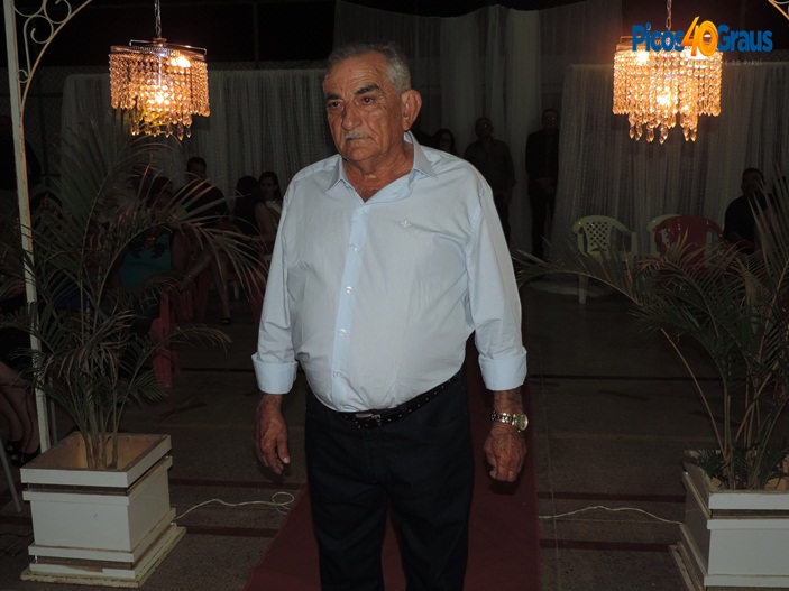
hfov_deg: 46.8
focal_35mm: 40
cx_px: 394
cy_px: 296
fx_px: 912
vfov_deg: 35.9
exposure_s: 1/30
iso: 200
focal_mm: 7.1
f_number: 3.3
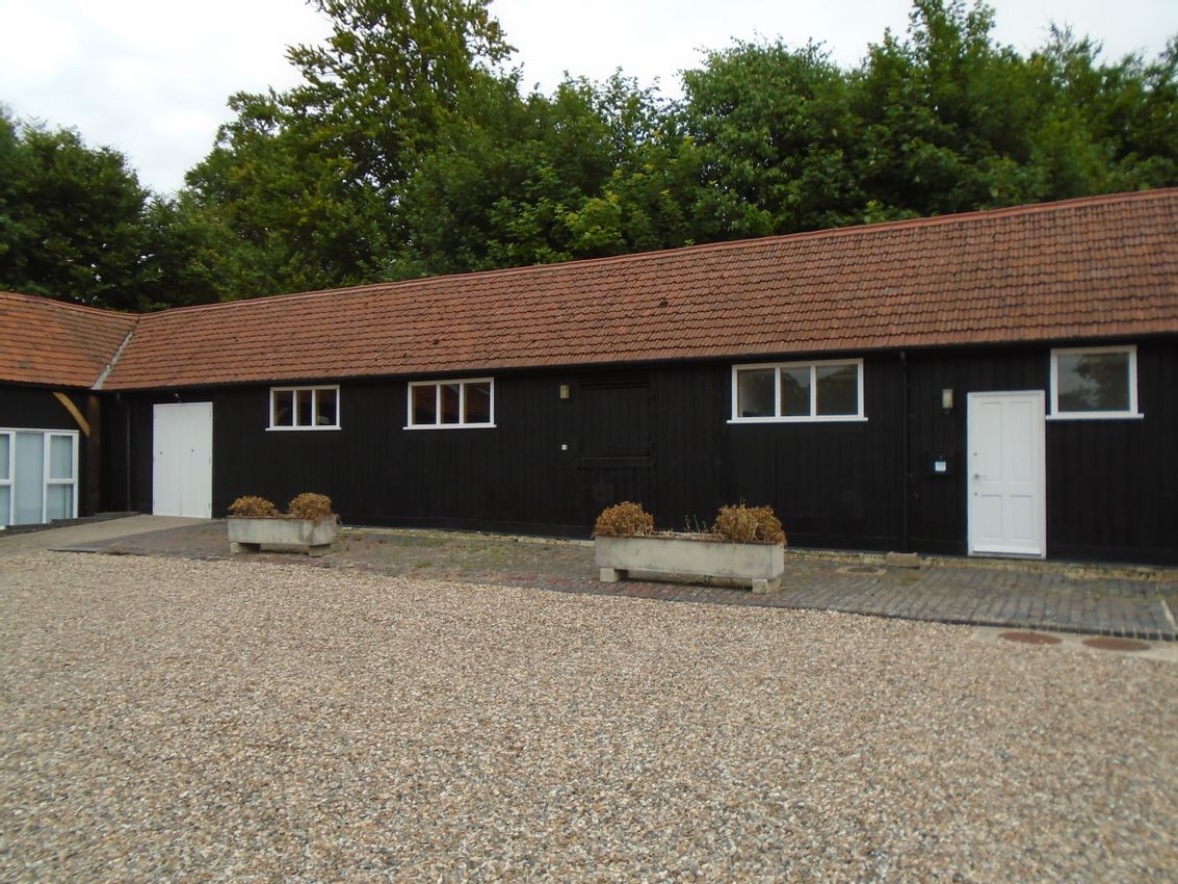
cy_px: 442
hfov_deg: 67.3
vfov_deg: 53.1
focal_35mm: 26
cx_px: 589
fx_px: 885
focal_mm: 4.6
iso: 100
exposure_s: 1/200
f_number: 3.2
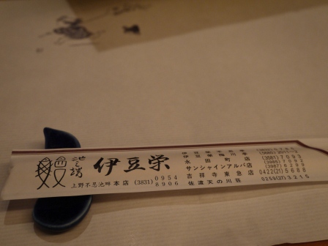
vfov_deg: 37.7
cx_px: 164
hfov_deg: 49.0
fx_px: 360
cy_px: 123
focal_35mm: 38
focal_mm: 19
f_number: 4.3
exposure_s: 1/60
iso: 640
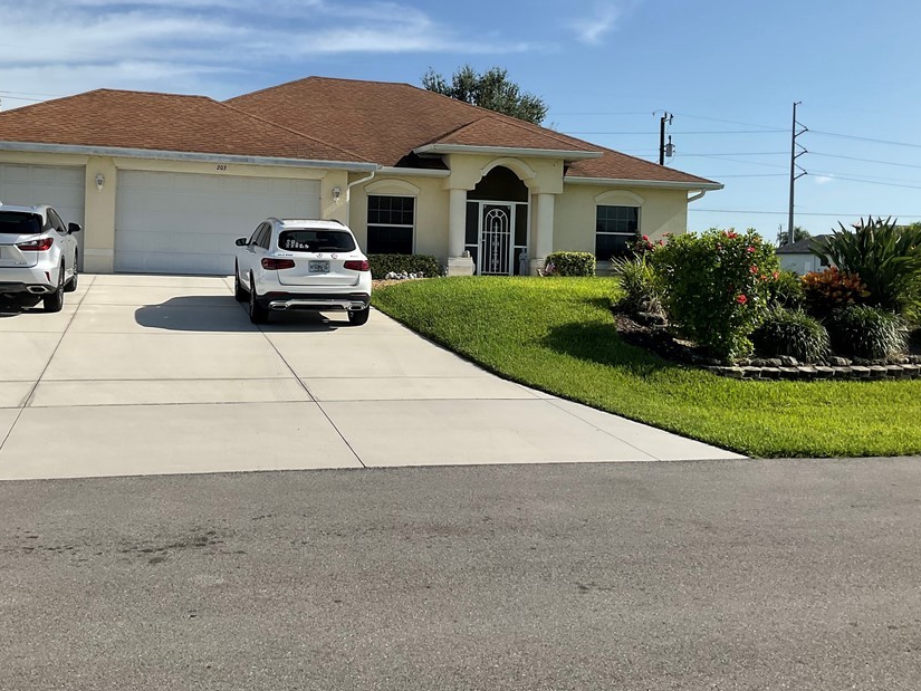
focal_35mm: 36
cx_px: 382
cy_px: 267
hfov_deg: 51.1
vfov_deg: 39.4
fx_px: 958
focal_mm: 3
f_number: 1.8
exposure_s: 1/3125
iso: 16
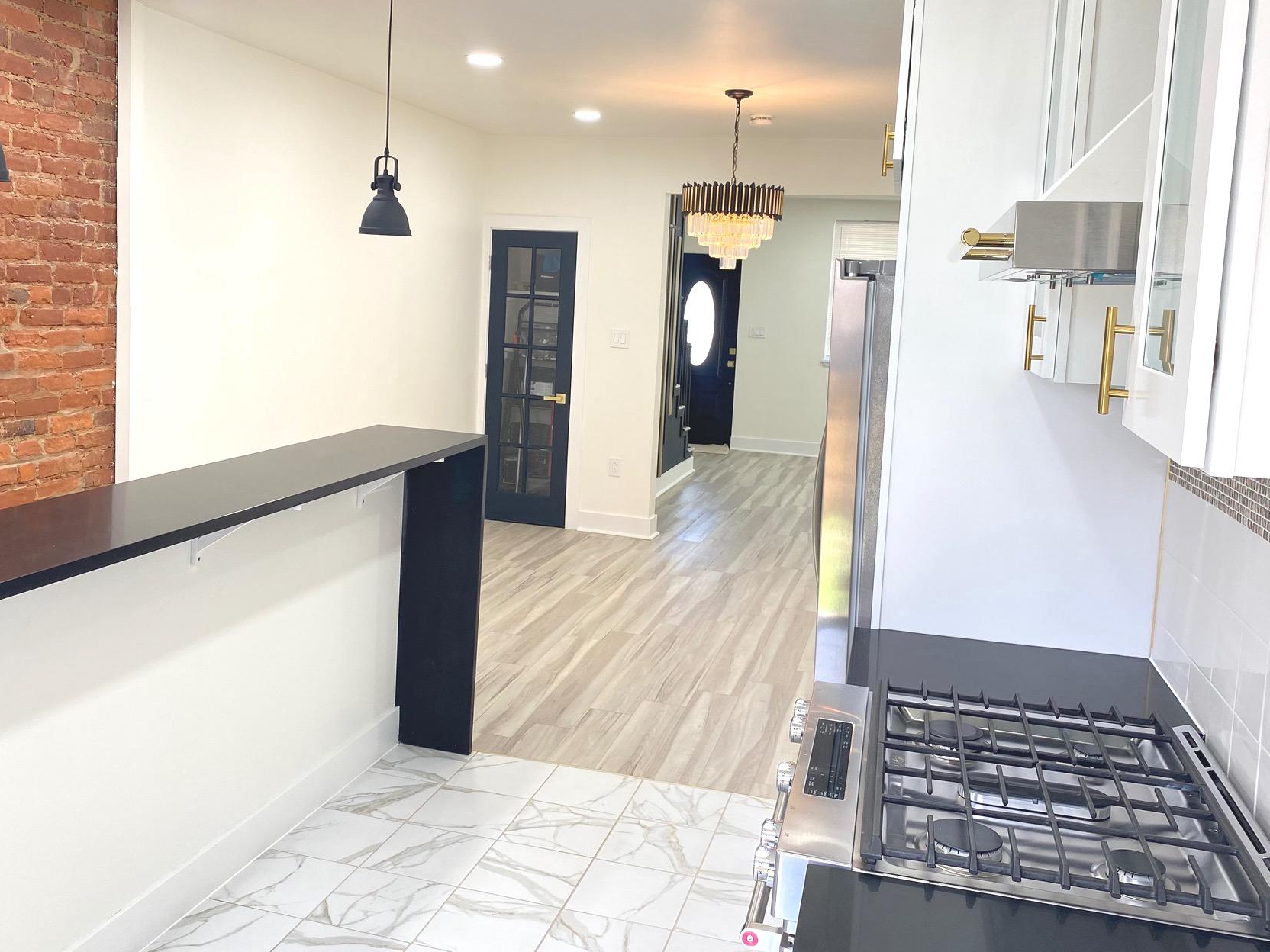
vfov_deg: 44.0
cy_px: 403
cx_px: 588
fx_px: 1174
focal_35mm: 32
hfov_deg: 56.8
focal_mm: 4.25
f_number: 1.8
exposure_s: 1/60
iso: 64
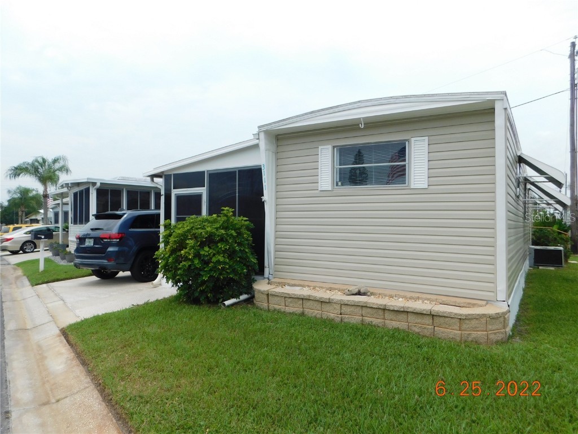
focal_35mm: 23
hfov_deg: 73.9
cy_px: 217
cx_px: 289
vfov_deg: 58.9
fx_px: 384
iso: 125
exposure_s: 1/500
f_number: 6
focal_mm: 4
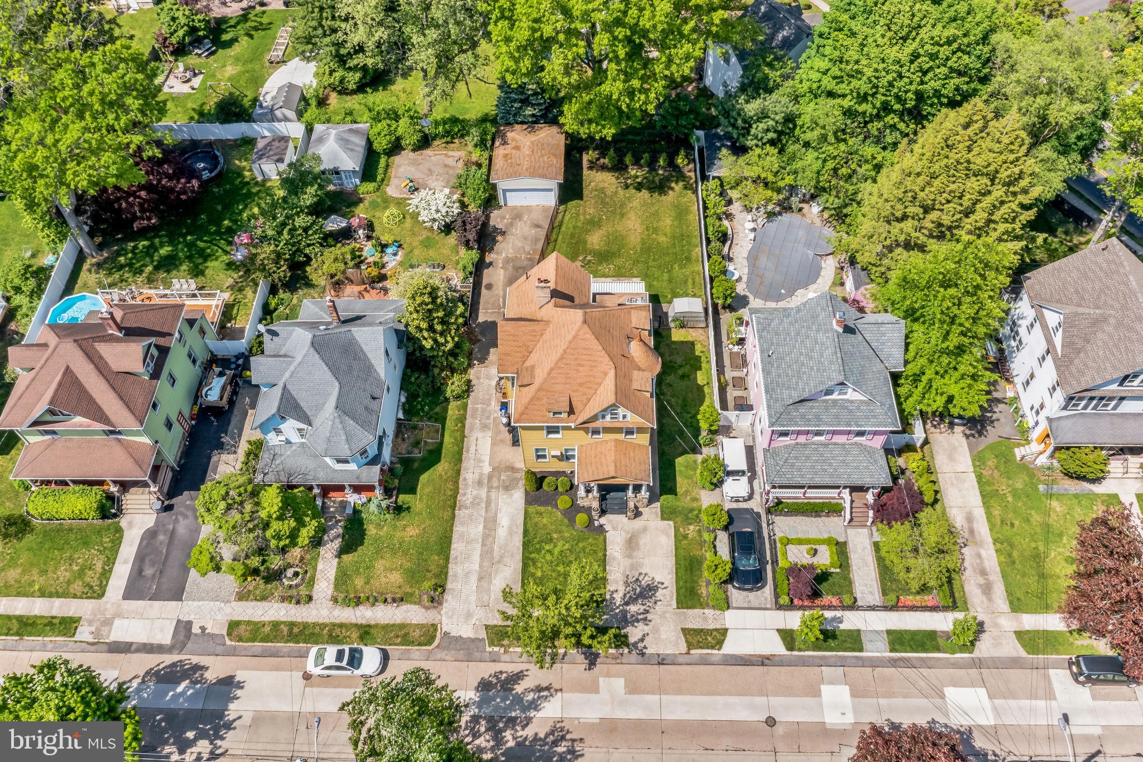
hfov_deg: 65.5
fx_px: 889
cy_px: 381
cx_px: 572
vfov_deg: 46.4
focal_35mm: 28
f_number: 8
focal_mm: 10.3
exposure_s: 1/200
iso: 100
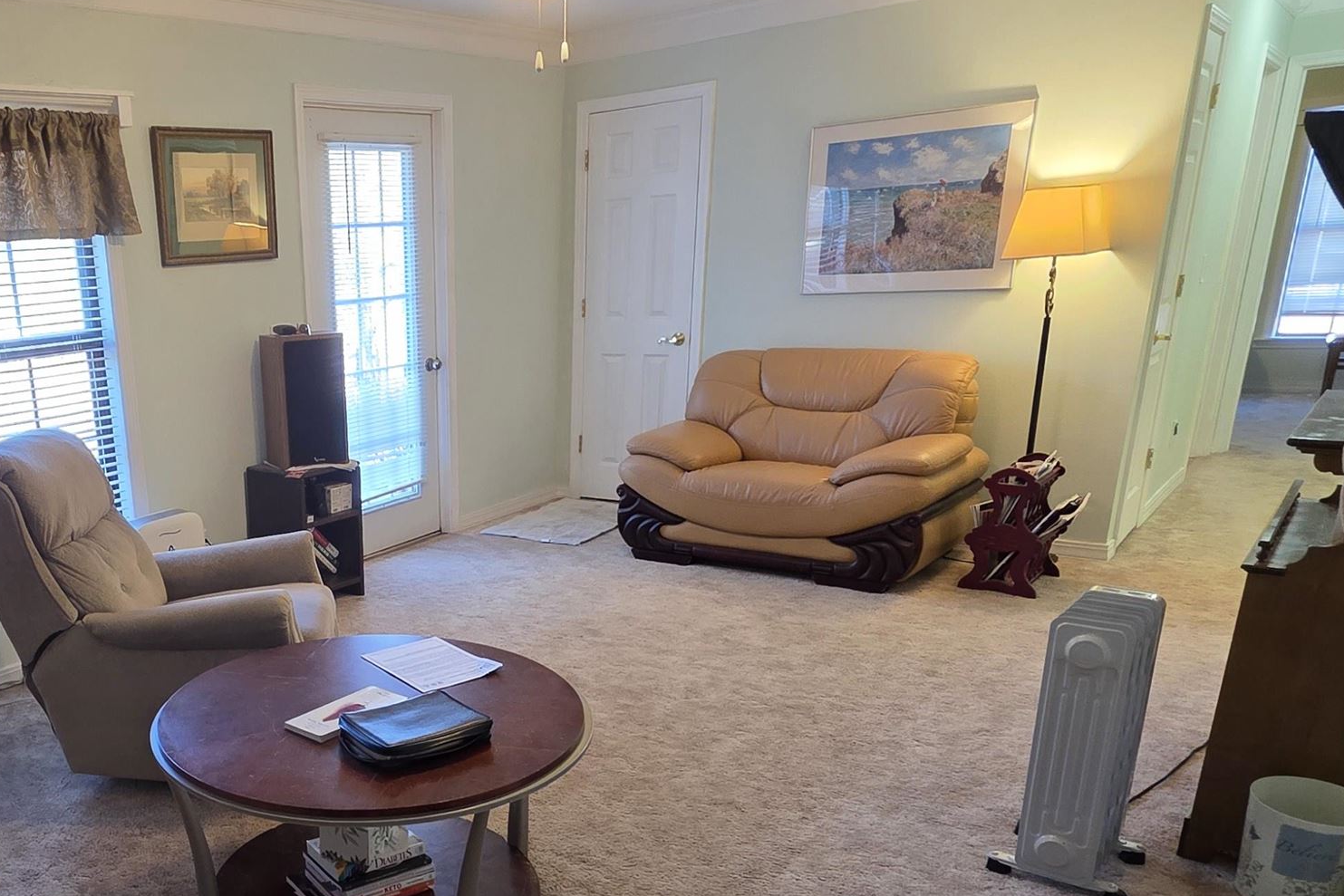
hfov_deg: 60.4
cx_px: 277
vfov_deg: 45.4
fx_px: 1045
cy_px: 630
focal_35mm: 28
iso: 250
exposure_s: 1/60
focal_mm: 2.2
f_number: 1.9
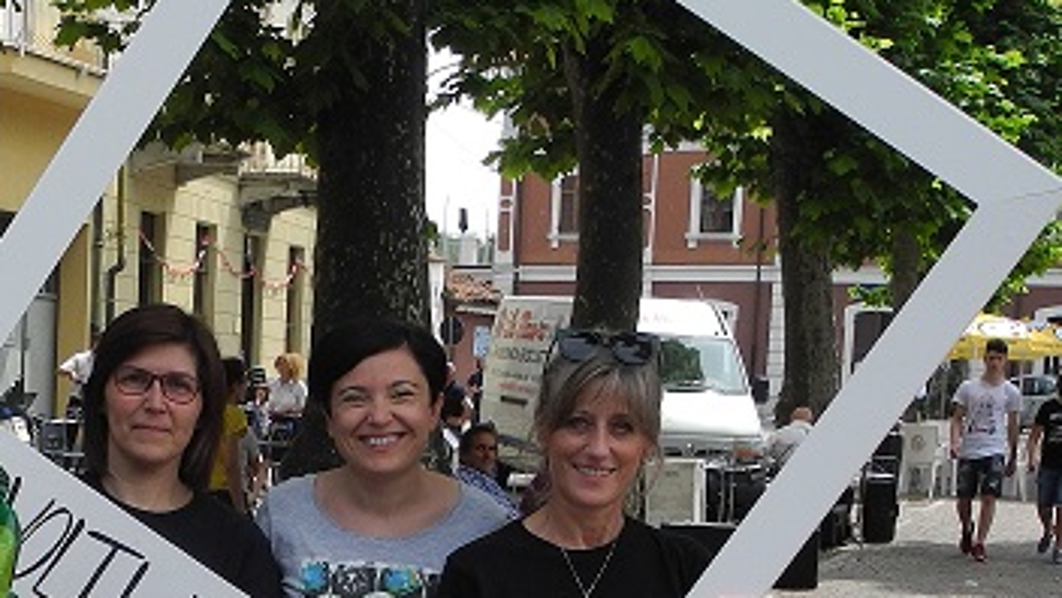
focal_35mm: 79
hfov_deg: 25.2
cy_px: 812
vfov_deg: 14.5
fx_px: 2225
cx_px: -72
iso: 100
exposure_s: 1/800
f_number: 2.8
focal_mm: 6
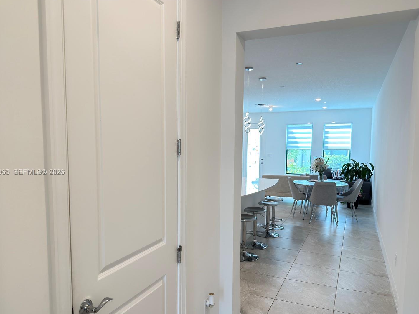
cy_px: 172
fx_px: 327
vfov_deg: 51.3
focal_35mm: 27
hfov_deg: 65.3
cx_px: 208
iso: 200
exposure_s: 1/120
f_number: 1.78
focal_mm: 6.76
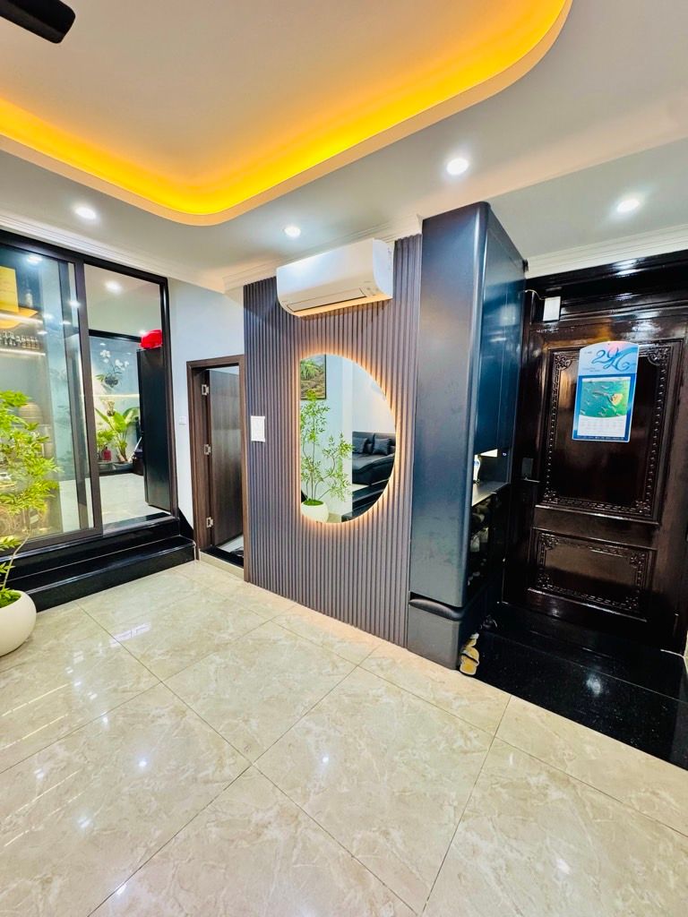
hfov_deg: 85.7
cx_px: 344
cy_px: 458
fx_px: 371
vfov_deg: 102.1
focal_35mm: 14
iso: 200
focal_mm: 2.22
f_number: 2.2
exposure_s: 1/50
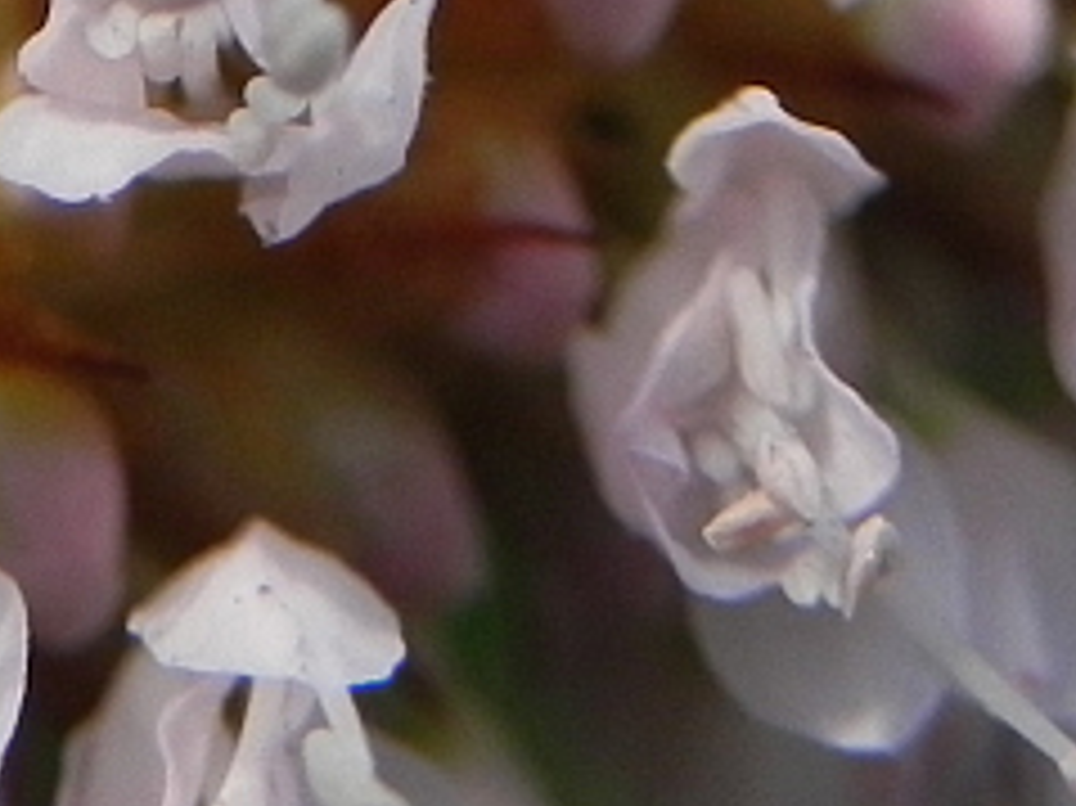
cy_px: -153
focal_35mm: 450
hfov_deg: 4.4
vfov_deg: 3.3
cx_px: -284
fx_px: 13981
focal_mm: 18.8
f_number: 4
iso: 160
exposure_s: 1/295
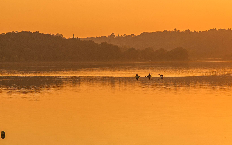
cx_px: 111
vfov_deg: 7.0
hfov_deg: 11.2
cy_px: 75
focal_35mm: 187
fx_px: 1180
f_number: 18
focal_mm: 105
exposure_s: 1/125
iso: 160
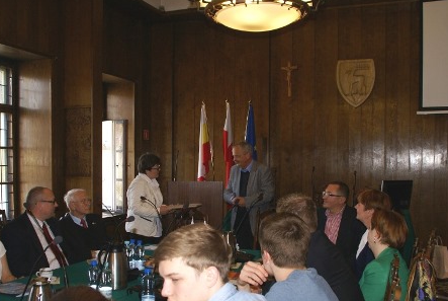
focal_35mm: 39
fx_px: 486
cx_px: 219
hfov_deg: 49.5
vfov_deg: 34.3
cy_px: 173
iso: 400
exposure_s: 1/60
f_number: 5.6
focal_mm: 20
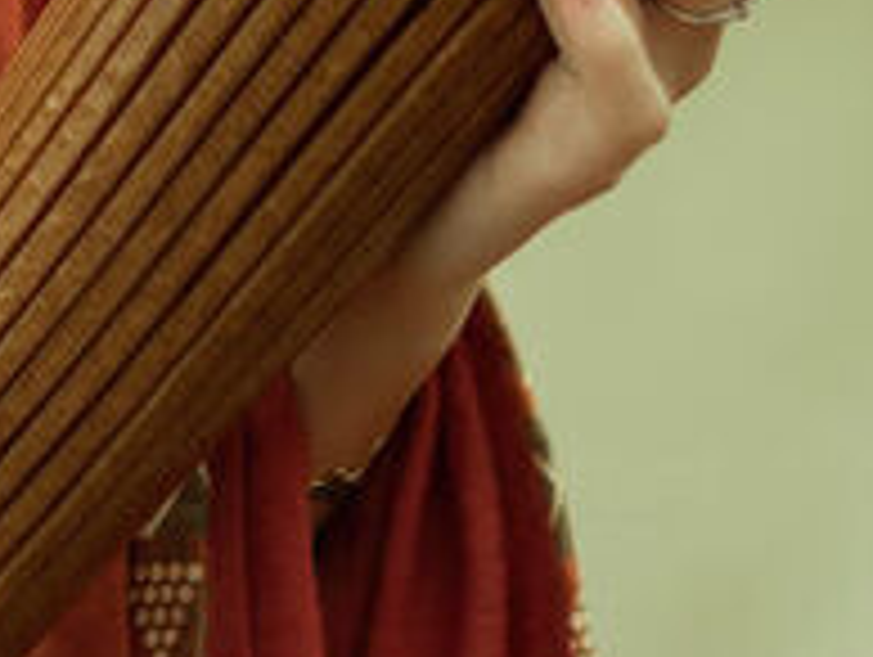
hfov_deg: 4.5
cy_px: -657
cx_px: -112
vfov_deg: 3.3
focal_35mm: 442
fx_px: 11161
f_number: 1.4
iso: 100
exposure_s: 1/640
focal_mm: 85
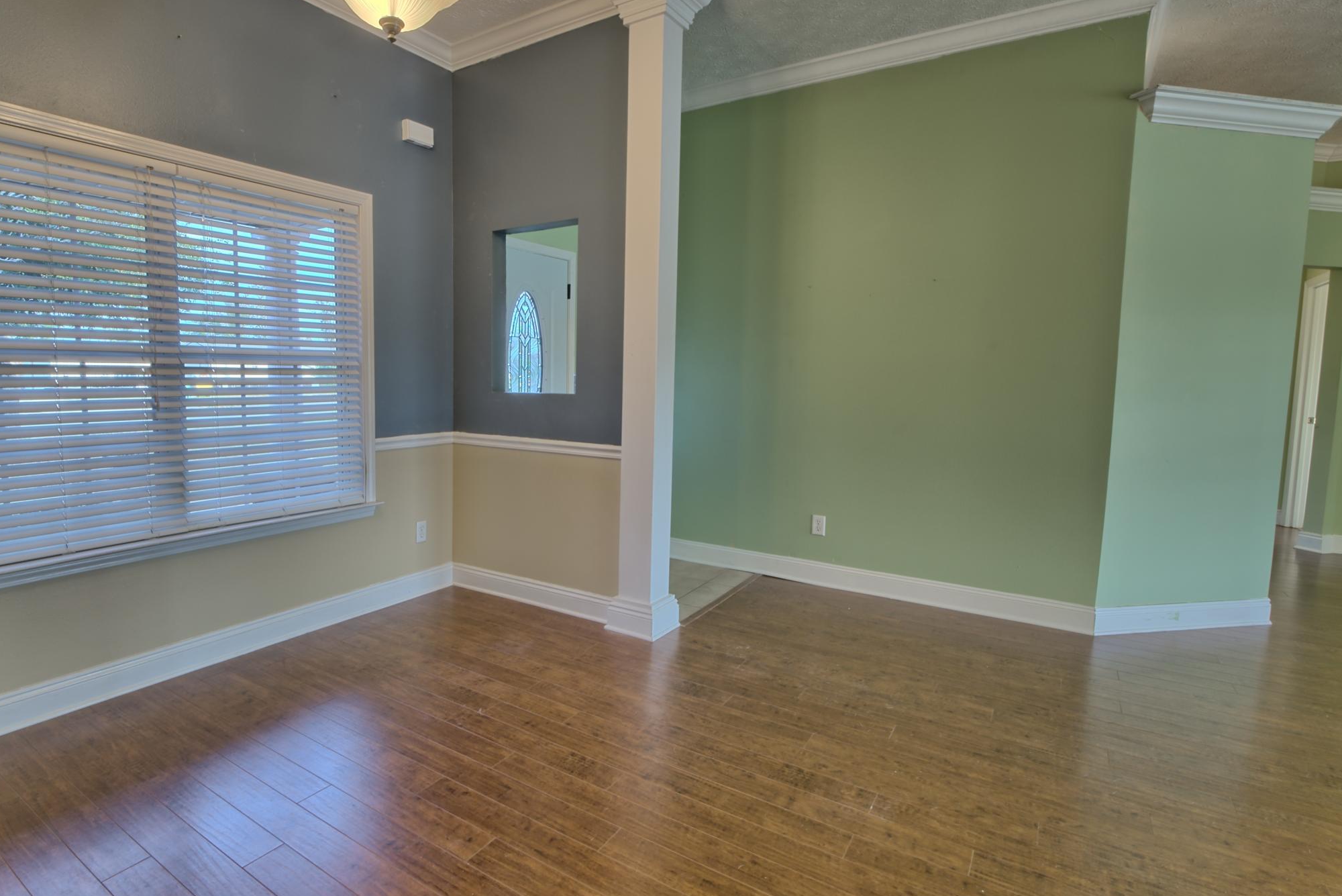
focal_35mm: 18
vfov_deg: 67.4
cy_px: 432
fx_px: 671
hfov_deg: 89.3
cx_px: 571
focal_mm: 12
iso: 200
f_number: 20
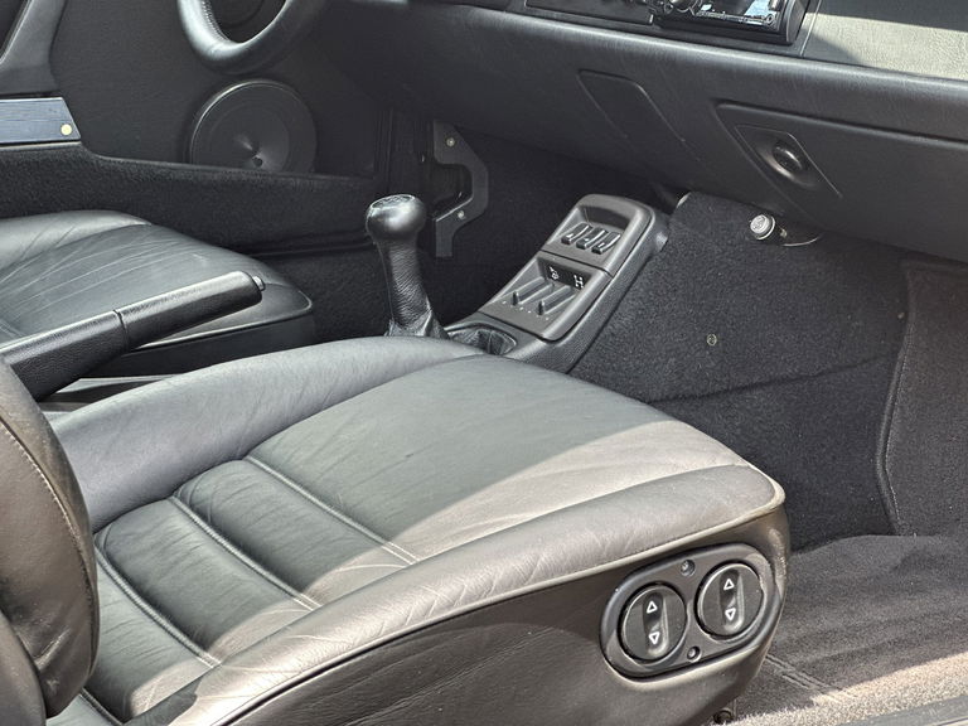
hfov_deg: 25.3
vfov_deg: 19.1
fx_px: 2153
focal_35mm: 77
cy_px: 363
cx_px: 484
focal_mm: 9
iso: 100
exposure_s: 1/121
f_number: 2.8
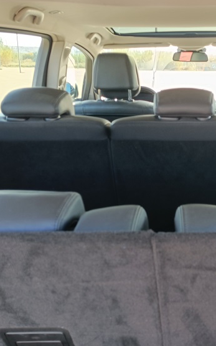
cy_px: 184
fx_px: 405
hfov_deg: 28.9
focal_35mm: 43
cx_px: 186
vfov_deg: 46.2
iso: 100
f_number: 1.7
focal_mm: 4.7
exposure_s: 1/50
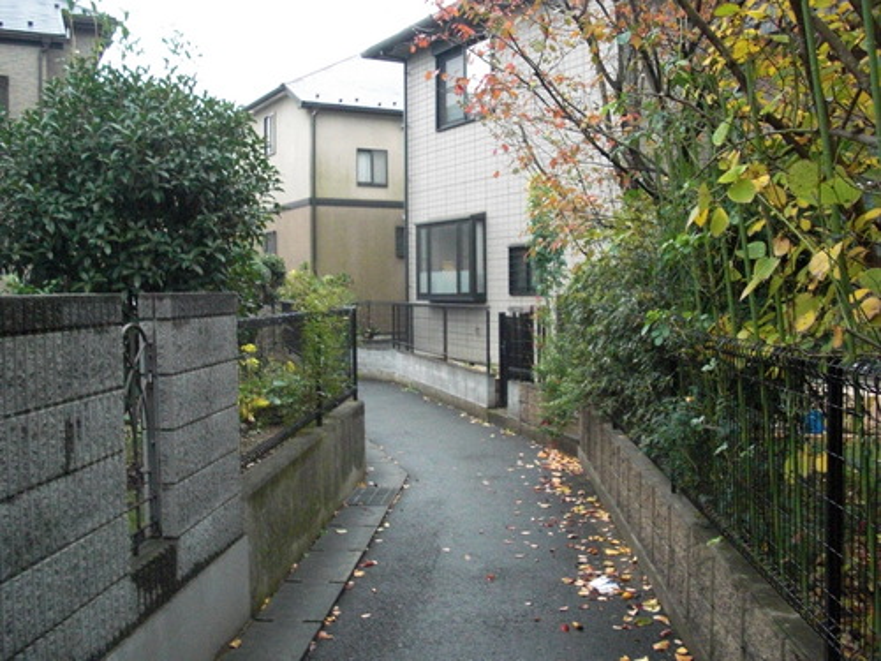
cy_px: 330
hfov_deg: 51.4
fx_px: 916
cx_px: 440
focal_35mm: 36
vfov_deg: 39.7
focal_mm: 6.3
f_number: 2.8
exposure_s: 1/100
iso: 800
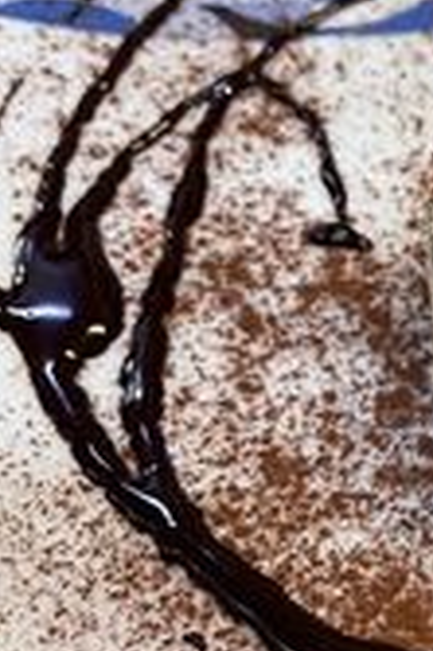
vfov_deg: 29.2
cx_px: 558
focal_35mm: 69
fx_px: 1247
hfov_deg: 18.4
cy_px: 405
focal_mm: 5.1
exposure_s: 1/50
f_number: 1.6
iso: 80
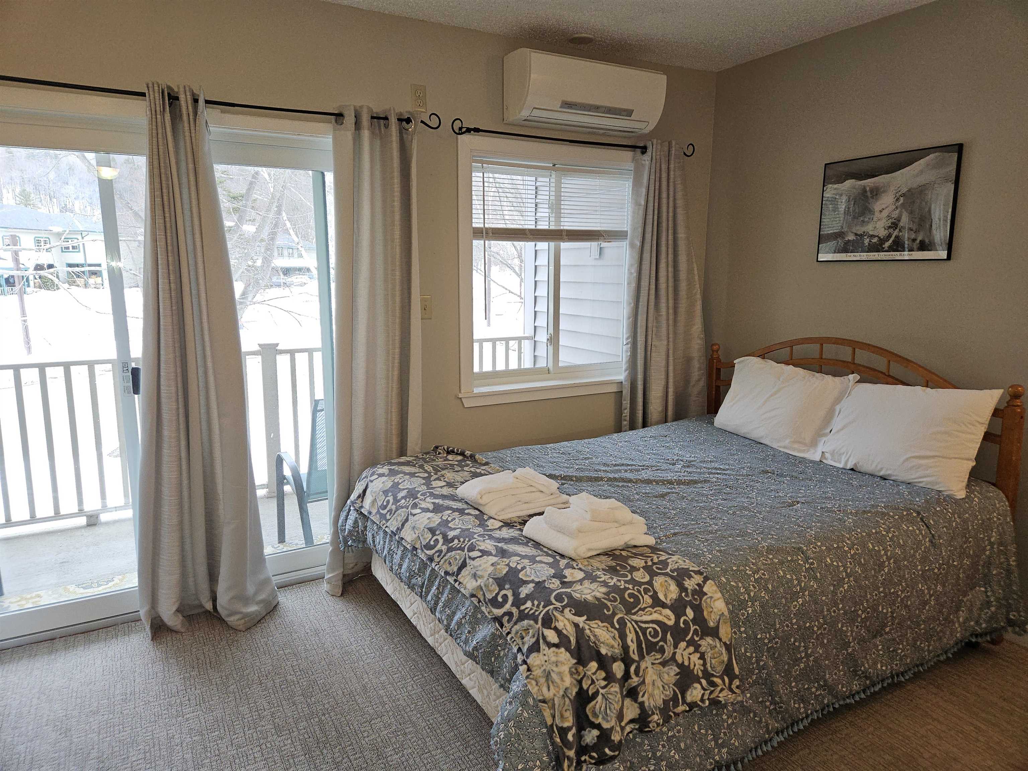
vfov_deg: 58.9
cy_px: 386
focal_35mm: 23
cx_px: 514
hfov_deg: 73.9
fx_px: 683
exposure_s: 1/60
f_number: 1.8
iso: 100
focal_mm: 5.4
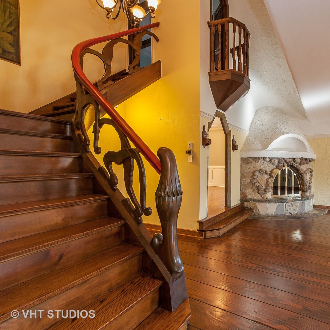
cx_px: 234
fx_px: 194
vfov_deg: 80.7
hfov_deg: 76.7
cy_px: 165
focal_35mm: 18
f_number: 8
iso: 200
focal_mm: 14
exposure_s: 1/3
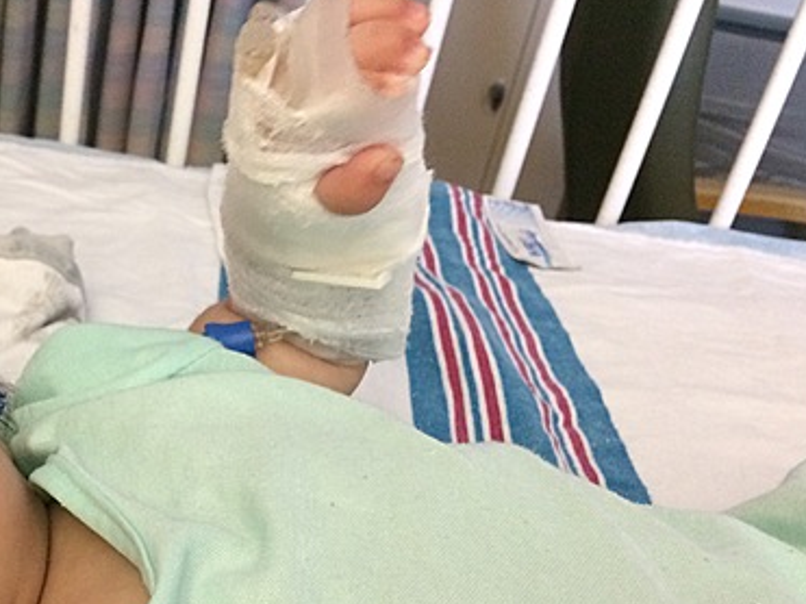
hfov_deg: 36.6
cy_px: 491
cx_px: 137
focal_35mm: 50
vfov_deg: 28.4
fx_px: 1164
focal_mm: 4.15
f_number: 2.2
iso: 250
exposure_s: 1/20
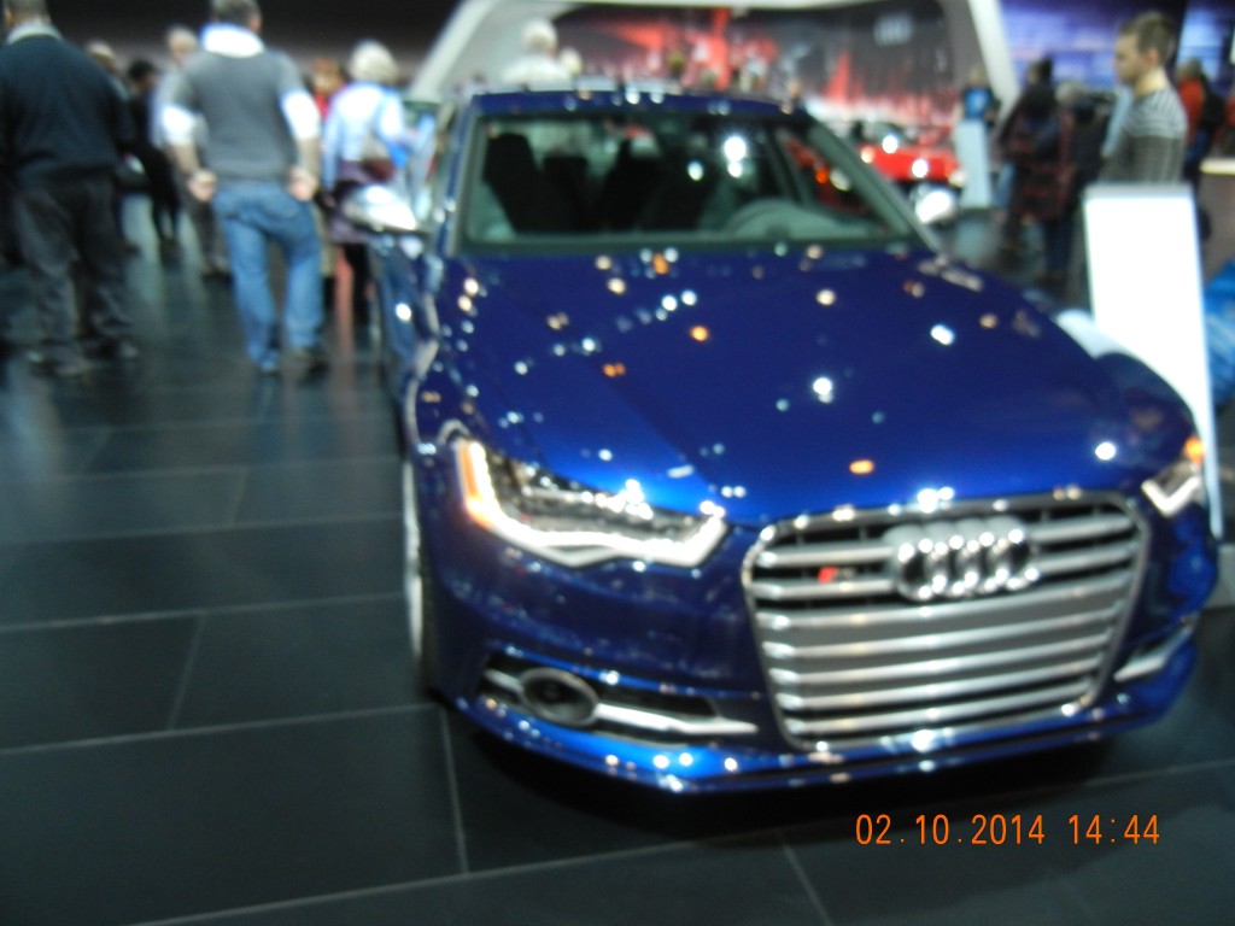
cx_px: 618
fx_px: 1070
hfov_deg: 60.0
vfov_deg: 46.8
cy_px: 463
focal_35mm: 30
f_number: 3.5
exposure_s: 1/33
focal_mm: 5.4
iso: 400
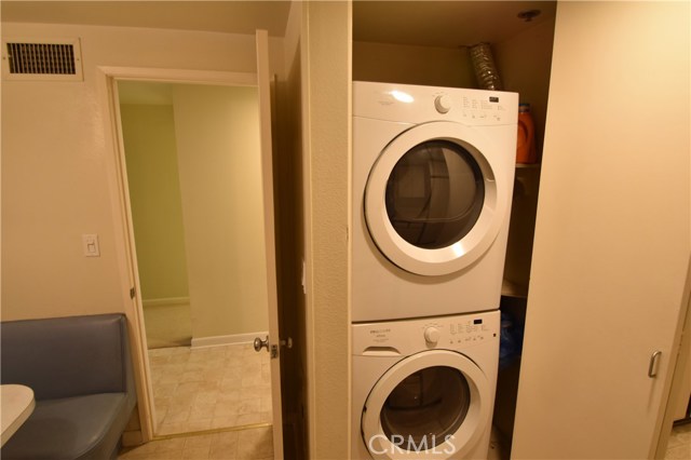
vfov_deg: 67.3
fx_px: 345
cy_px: 230
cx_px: 346
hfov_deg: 90.0
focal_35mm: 18
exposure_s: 1/80
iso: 400
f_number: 4.5
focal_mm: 12
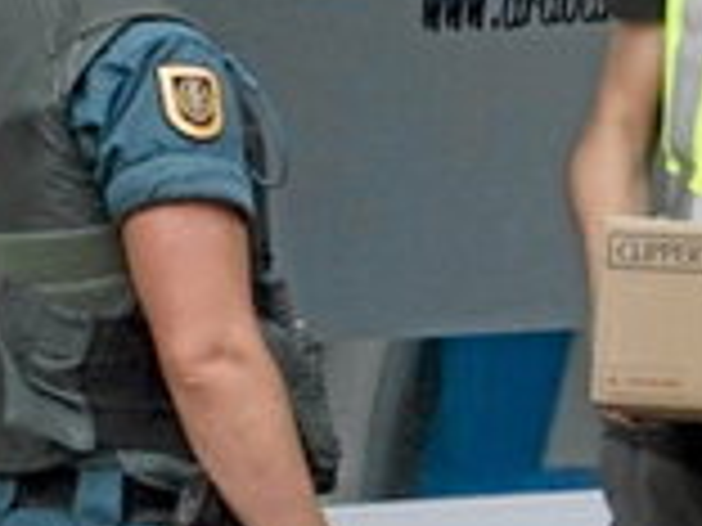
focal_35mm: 896
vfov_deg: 1.7
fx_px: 18171
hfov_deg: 2.2
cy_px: 355
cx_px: 1498
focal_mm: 200
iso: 800
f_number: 4
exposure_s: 1/200
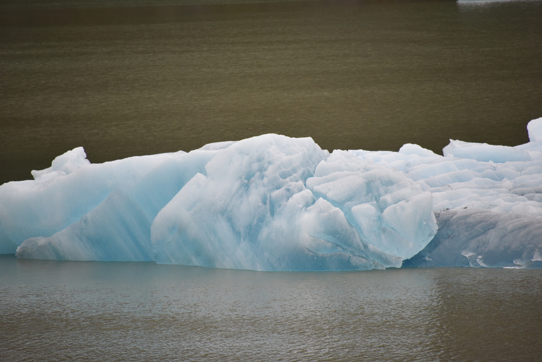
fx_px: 4517
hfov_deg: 6.9
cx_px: 271
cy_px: 181
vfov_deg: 4.6
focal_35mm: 300
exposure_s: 1/640
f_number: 5.6
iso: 1800
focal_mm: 300
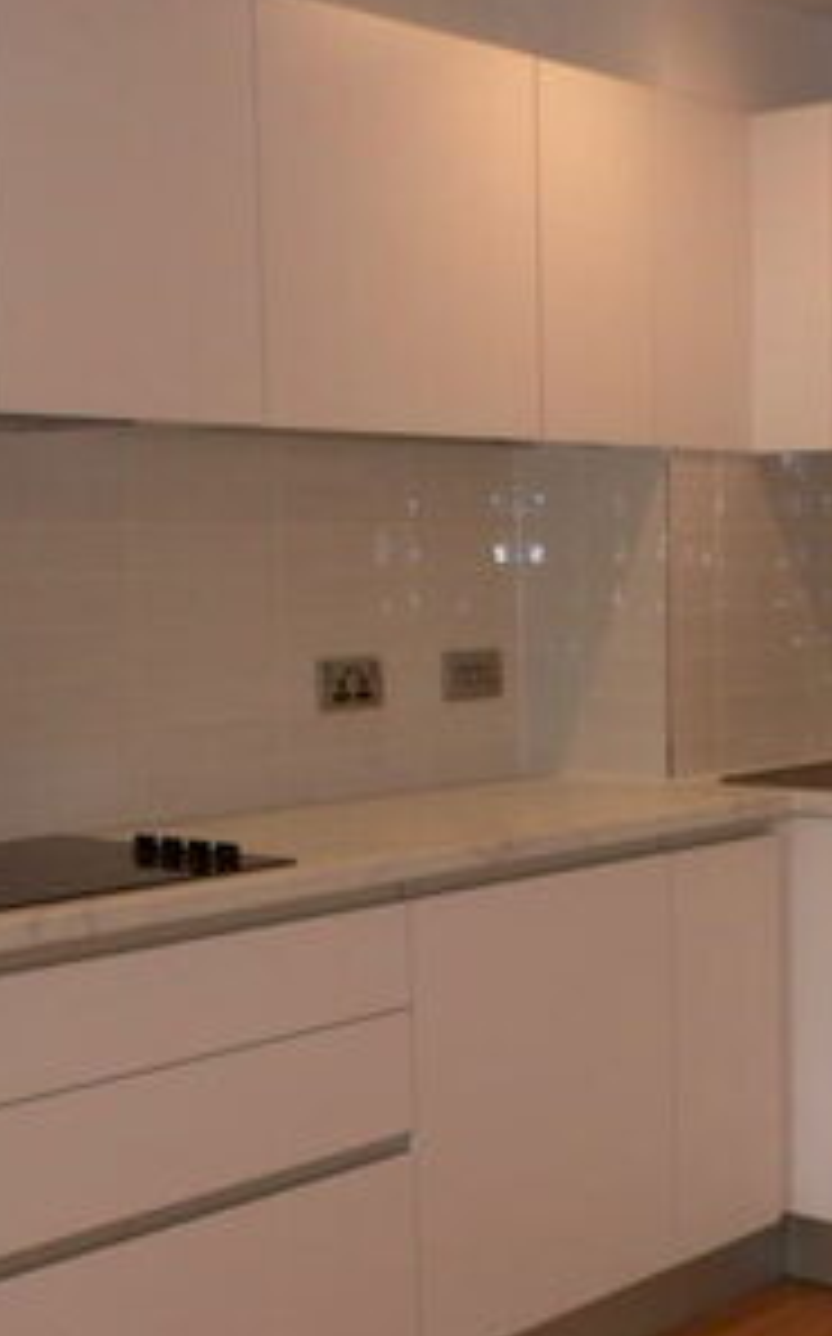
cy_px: 798
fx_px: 2182
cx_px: 756
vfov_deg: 33.9
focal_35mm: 60
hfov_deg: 21.1
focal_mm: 4.3
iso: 200
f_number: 4.1
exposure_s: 1/25
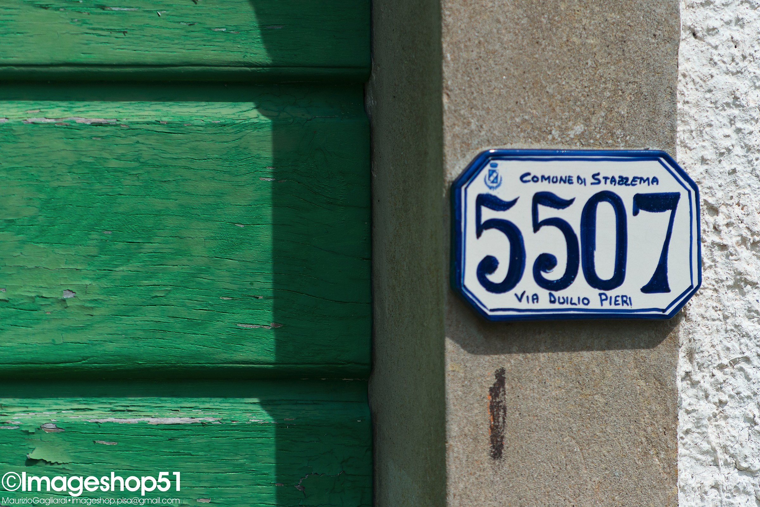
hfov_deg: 6.1
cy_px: 254
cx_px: 380
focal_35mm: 340
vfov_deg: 4.0
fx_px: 7179
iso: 800
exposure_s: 1/5000
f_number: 4.8
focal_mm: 340
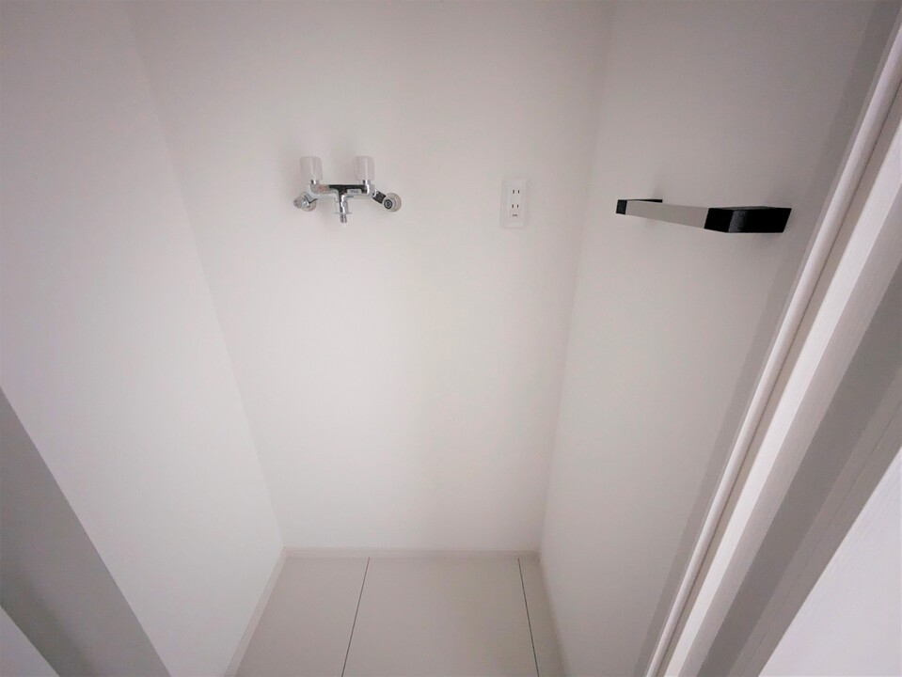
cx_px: 451
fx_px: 365
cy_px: 338
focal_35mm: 14
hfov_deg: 102.0
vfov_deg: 85.7
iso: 4034
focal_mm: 1.83
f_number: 2.2
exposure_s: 1/10.9
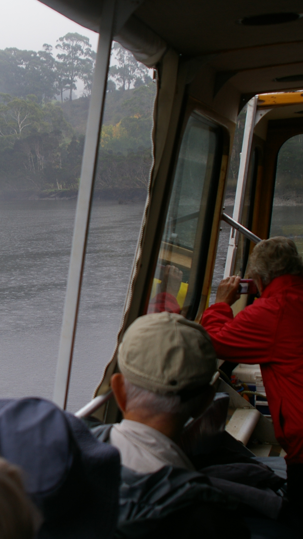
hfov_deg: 17.6
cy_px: 270
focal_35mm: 67
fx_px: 957
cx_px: 14
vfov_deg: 31.4
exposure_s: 1/90
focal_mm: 28
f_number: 5.6
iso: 200
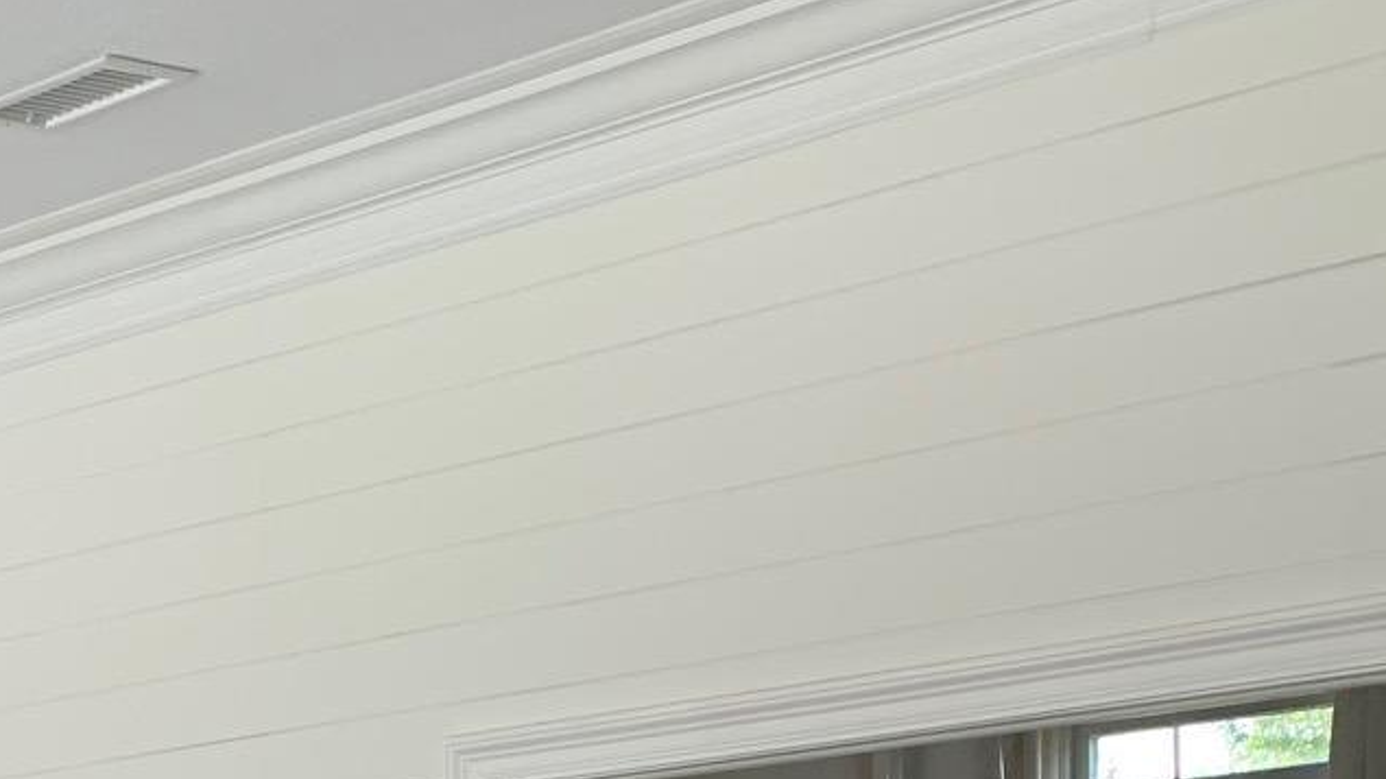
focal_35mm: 90
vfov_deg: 12.0
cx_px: -570
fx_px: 3307
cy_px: 1534
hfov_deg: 20.8
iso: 40
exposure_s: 1/121
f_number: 1.8
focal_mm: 4.25
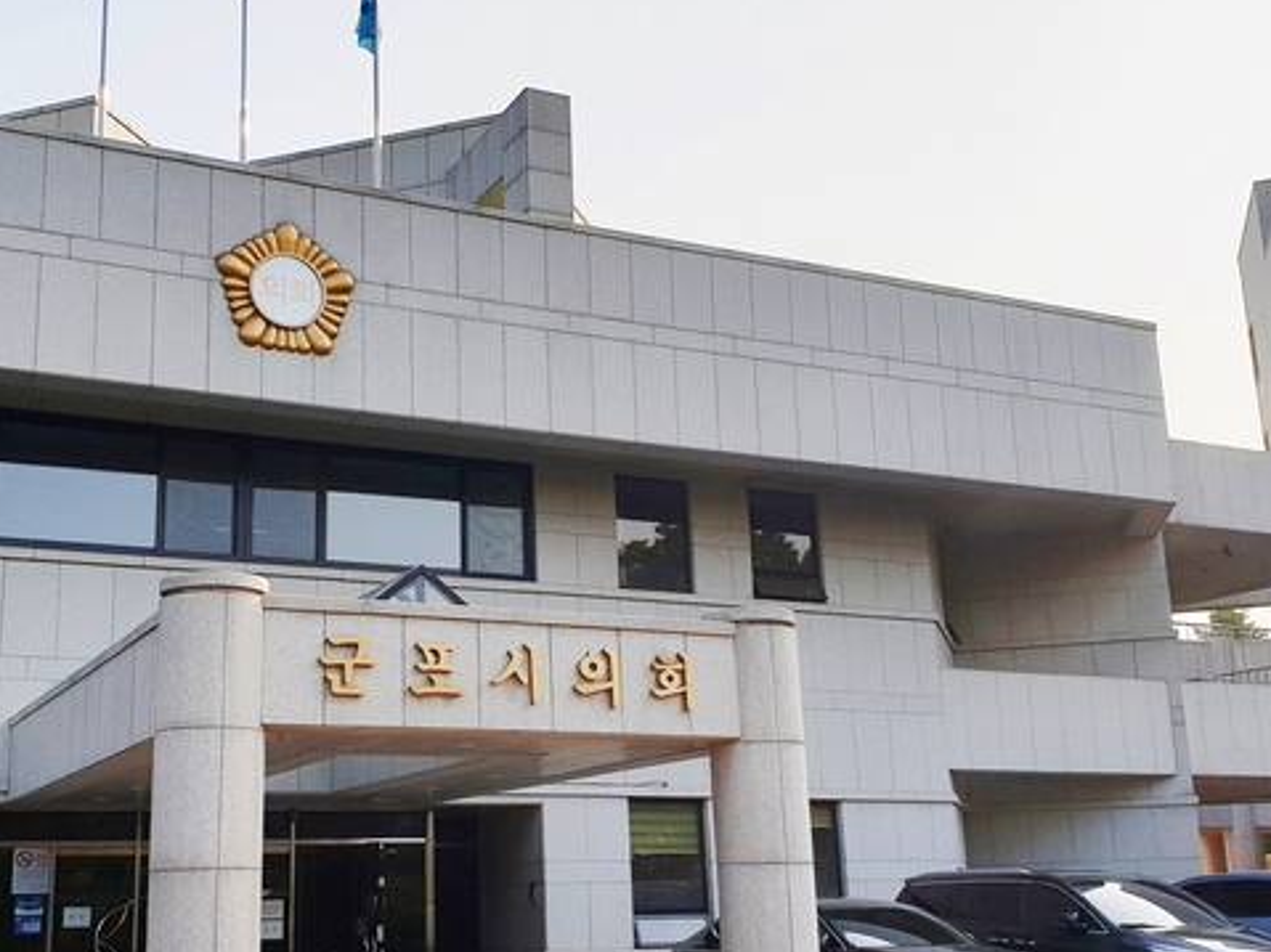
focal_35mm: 38
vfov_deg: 37.7
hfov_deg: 48.1
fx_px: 1395
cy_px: 510
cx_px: 417
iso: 50
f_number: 2.4
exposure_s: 1/2506
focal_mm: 4.3
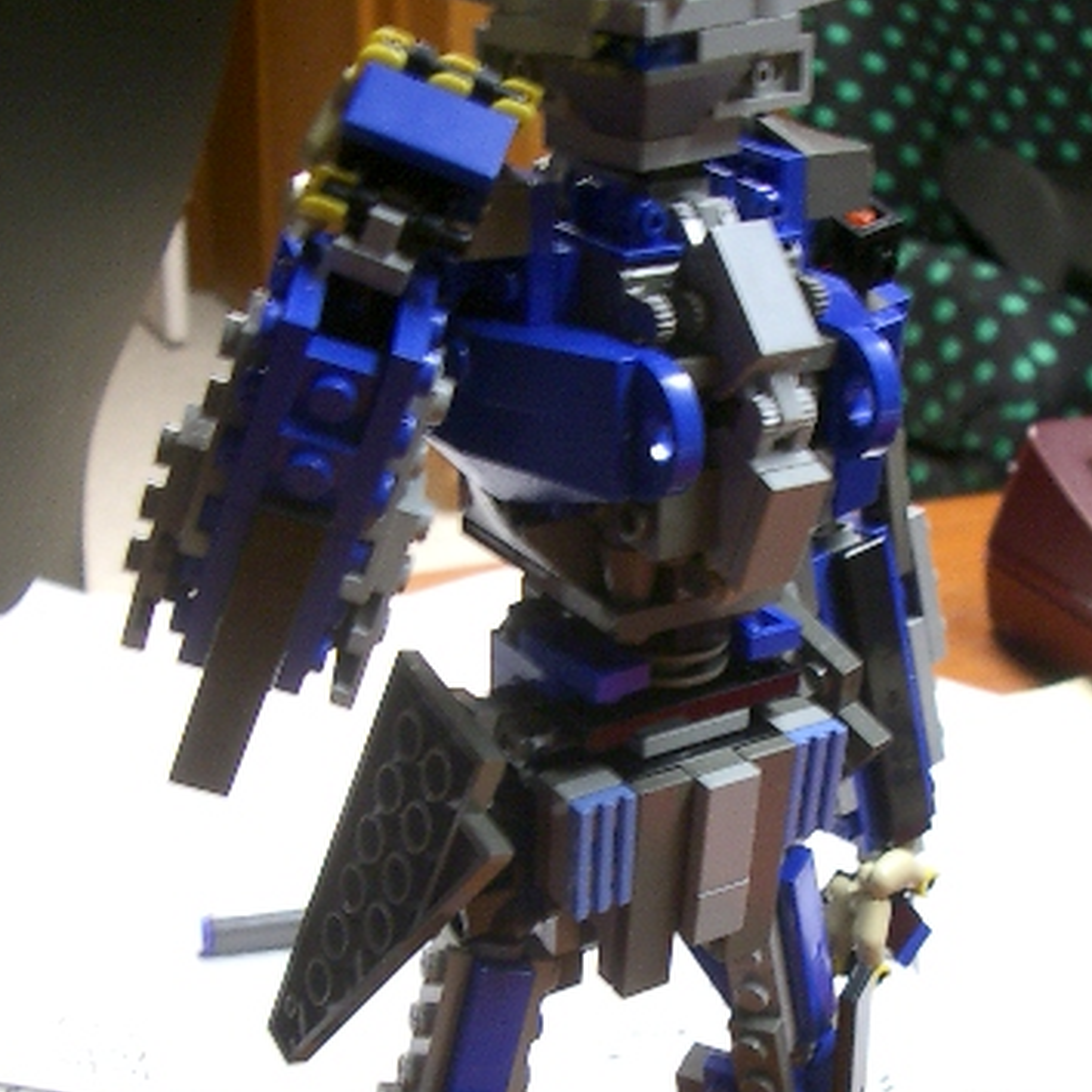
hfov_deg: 30.5
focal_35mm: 56
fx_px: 1999
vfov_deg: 30.3
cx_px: 617
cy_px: 743
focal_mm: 5.8
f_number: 2.6
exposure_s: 1/13
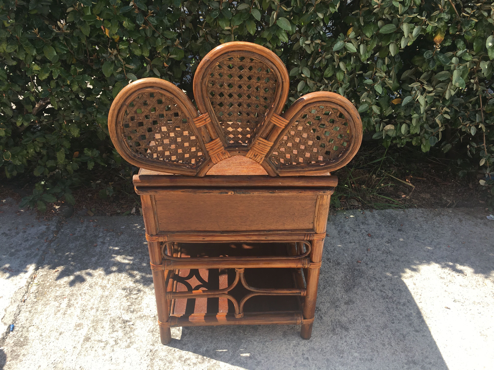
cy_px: 185
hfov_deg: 61.7
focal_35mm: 29
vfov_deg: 48.2
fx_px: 414
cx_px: 247
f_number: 2.2
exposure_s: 1/509
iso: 25
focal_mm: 4.15
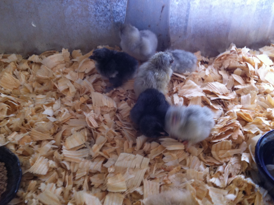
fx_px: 317
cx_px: 141
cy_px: 97
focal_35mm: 40
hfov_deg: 46.8
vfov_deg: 35.9
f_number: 2.8
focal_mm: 3.85
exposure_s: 1/15
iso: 160
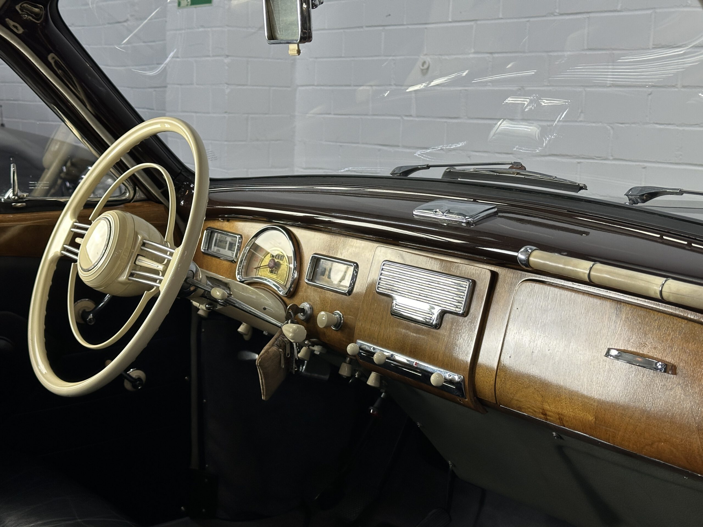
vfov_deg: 30.3
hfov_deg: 39.7
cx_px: 352
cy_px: 264
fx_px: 975
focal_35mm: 48
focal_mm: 6.86
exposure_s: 1/50
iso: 125
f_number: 1.78
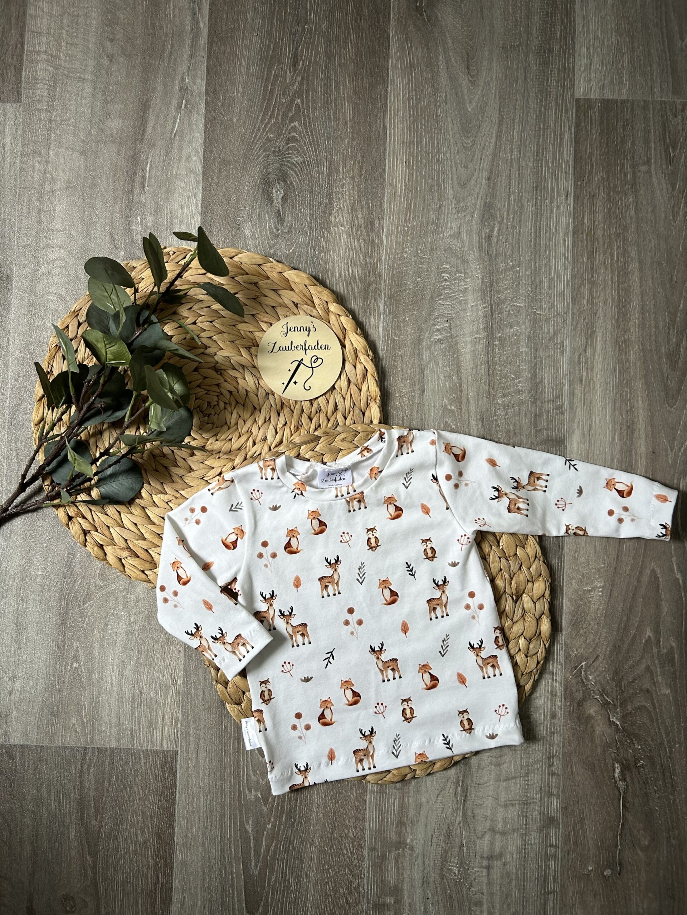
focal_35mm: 26
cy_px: 458
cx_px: 344
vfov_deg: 67.3
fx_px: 688
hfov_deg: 53.1
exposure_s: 1/64
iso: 125
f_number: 1.5
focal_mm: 5.7
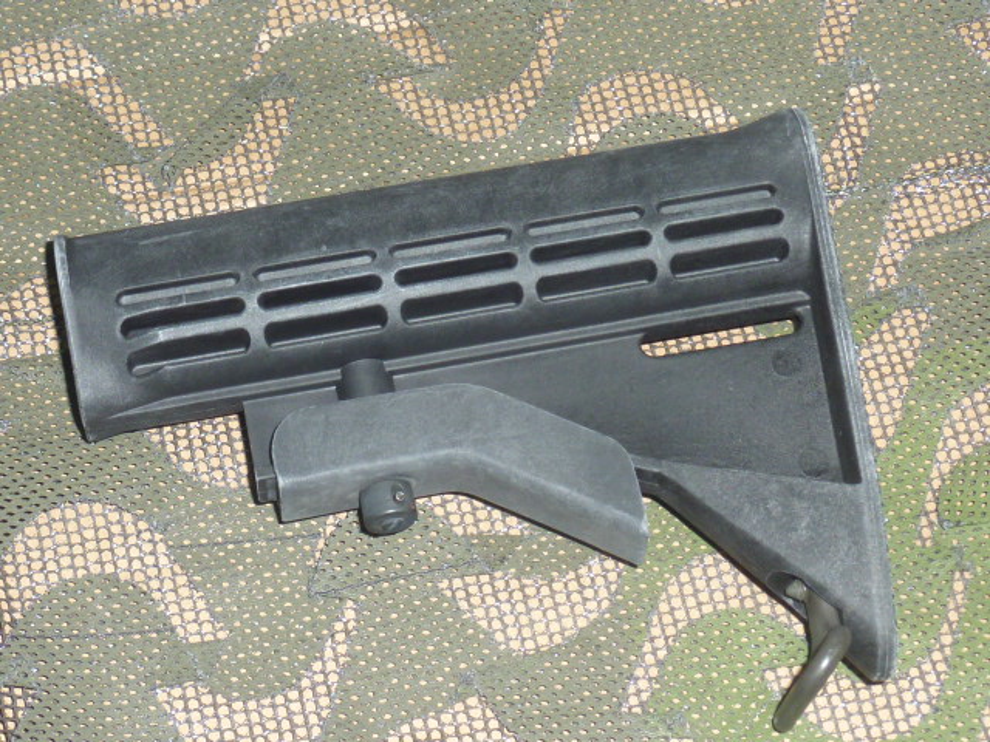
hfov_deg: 22.5
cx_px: 495
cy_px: 371
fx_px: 2488
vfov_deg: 17.0
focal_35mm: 87
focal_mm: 7.9
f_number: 3.8
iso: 100
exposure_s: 1/30
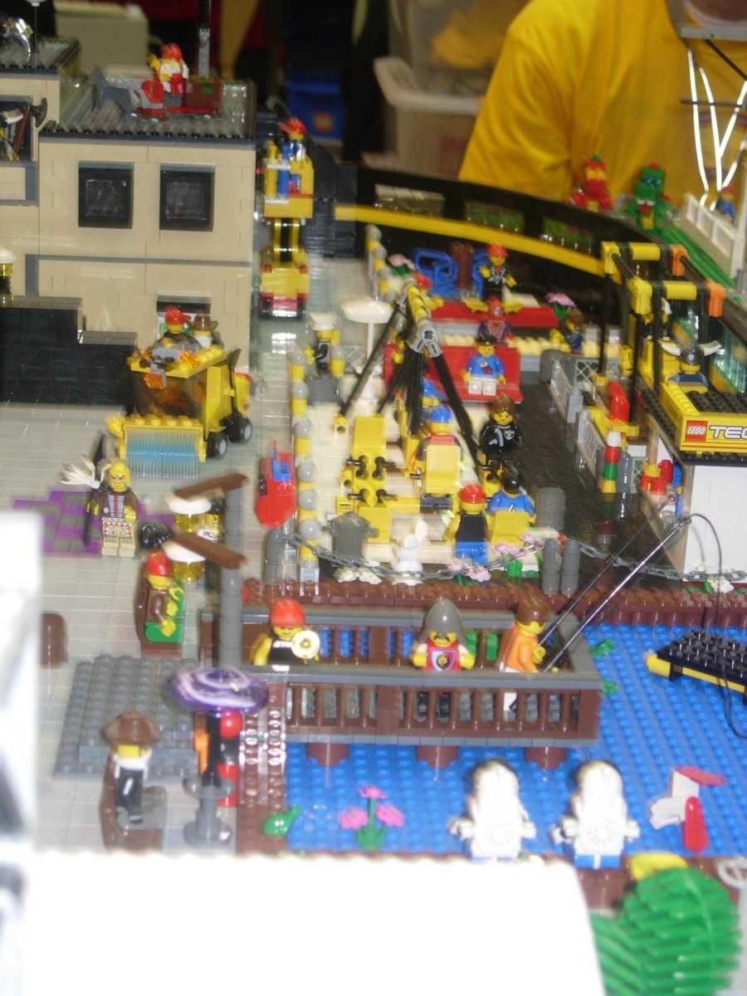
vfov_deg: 27.0
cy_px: 498
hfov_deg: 20.4
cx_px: 374
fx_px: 2072
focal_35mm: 72
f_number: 3.7
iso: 79
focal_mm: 14.9
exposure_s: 1/10
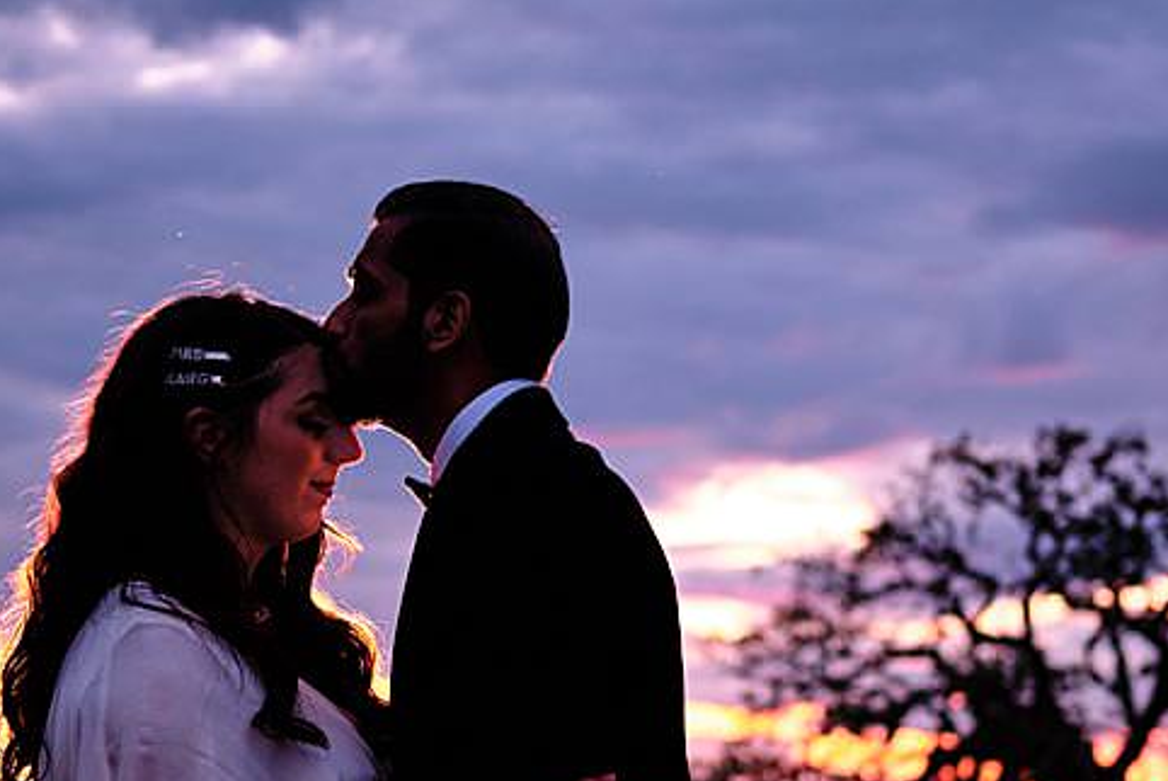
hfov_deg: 18.5
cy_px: 529
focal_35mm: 110
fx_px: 3571
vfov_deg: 12.5
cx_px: 734
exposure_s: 1/250
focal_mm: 35
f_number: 2
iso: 500
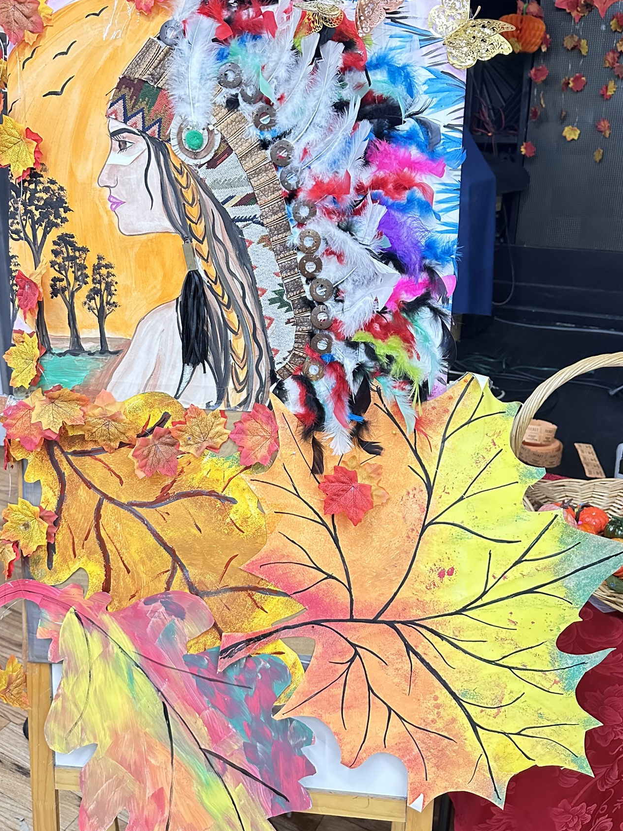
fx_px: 696
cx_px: 287
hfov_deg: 48.2
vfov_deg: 61.5
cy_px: 363
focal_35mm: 29
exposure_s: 1/60
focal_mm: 6.86
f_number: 1.78
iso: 800
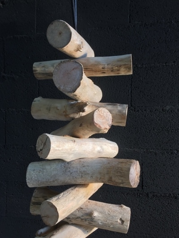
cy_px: 119
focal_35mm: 29
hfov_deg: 48.2
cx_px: 90
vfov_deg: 61.6
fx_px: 200
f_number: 2.2
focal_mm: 4.15
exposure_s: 1/40
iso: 32
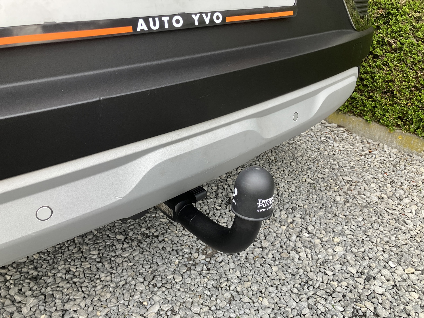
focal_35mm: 28
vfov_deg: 49.7
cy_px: 159
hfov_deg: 63.4
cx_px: 212
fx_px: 343
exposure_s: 1/121
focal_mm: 3.99
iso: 80
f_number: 1.8
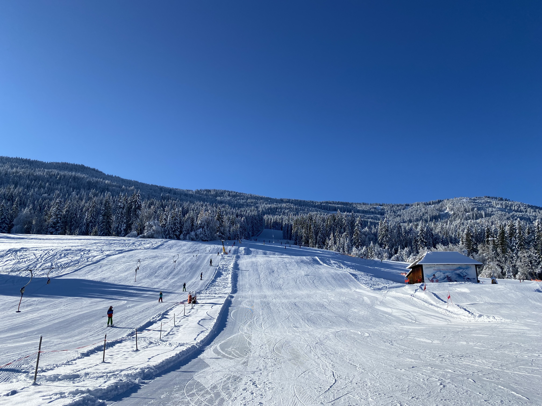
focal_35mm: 26
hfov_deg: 67.3
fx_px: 407
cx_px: 271
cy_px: 203
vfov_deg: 53.1
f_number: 1.8
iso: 32
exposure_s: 1/4608
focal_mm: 4.25
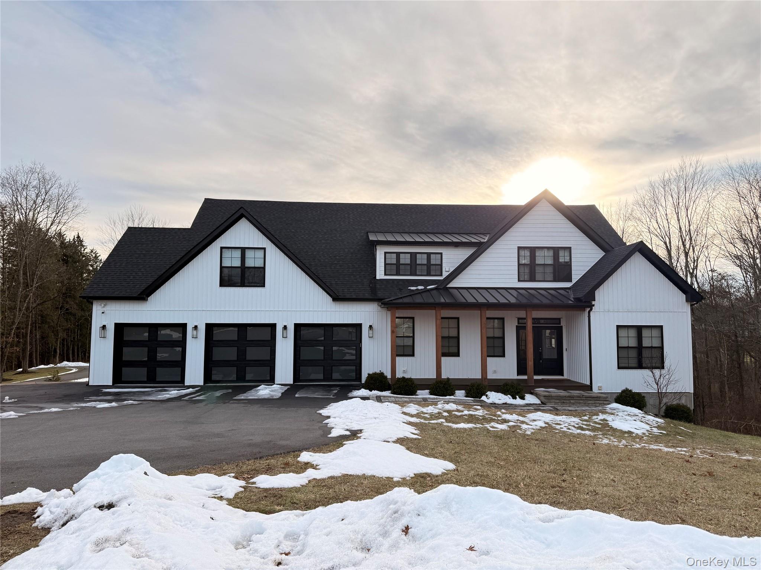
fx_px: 528
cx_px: 380
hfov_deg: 71.6
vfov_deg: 56.8
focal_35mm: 24
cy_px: 285
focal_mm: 6.76
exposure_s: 1/2000
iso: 80
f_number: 1.78
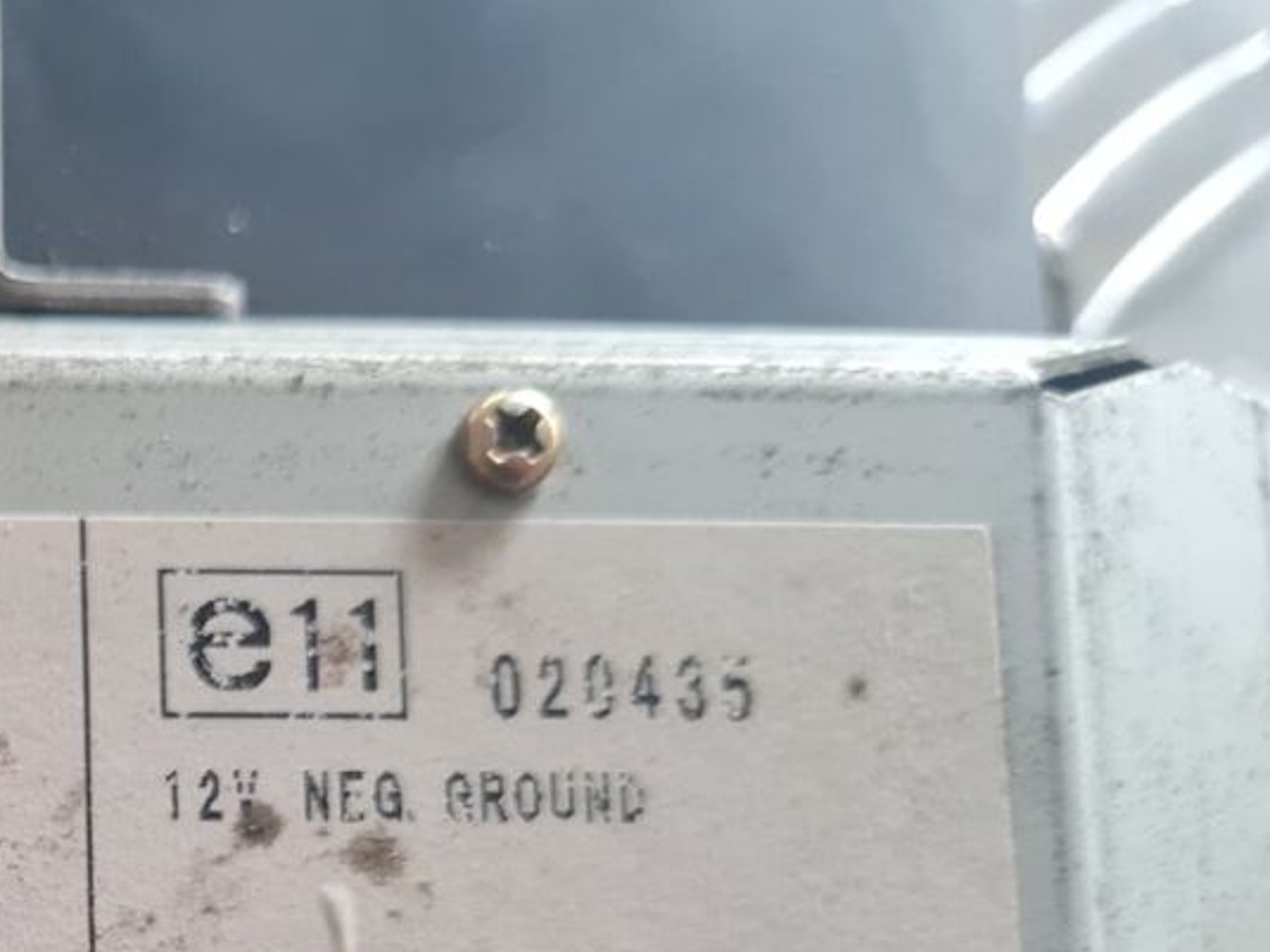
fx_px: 2494
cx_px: -328
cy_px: 1085
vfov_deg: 20.5
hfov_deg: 25.2
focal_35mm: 68
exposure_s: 1/50
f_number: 1.8
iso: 640
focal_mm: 5.4
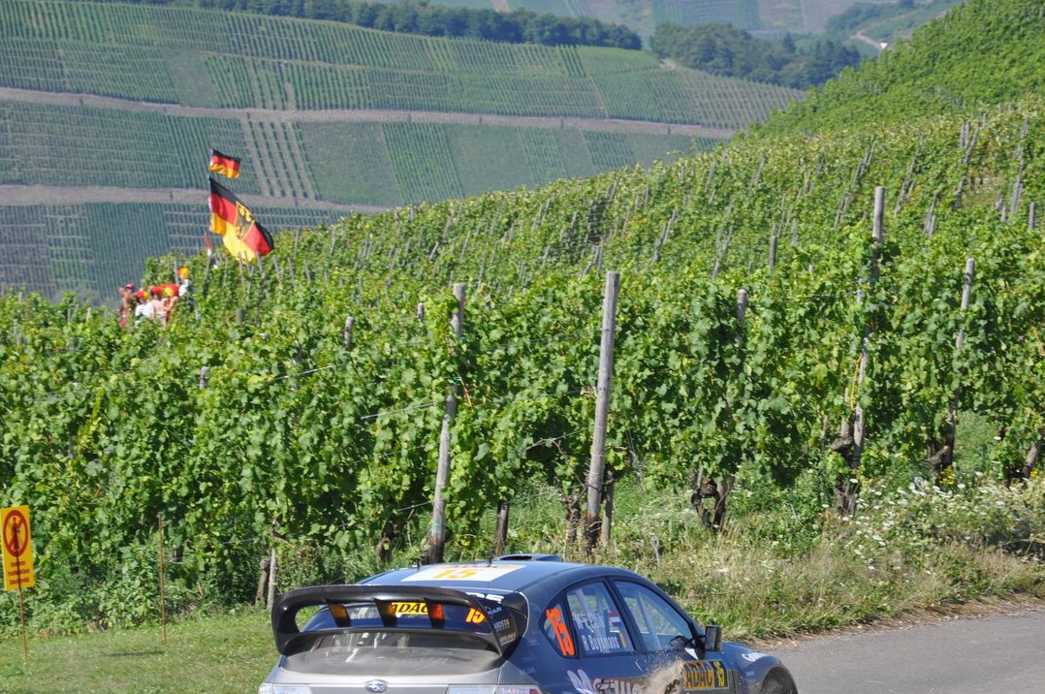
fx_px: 6777
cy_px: 474
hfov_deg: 8.8
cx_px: 576
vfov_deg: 5.9
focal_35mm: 234
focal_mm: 105
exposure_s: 1/640
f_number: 6.3
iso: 200
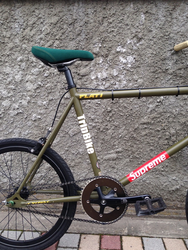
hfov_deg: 42.9
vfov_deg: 55.4
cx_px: 94
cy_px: 125
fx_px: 239
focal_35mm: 33
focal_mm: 4.12
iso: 64
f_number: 2.4
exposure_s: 1/120
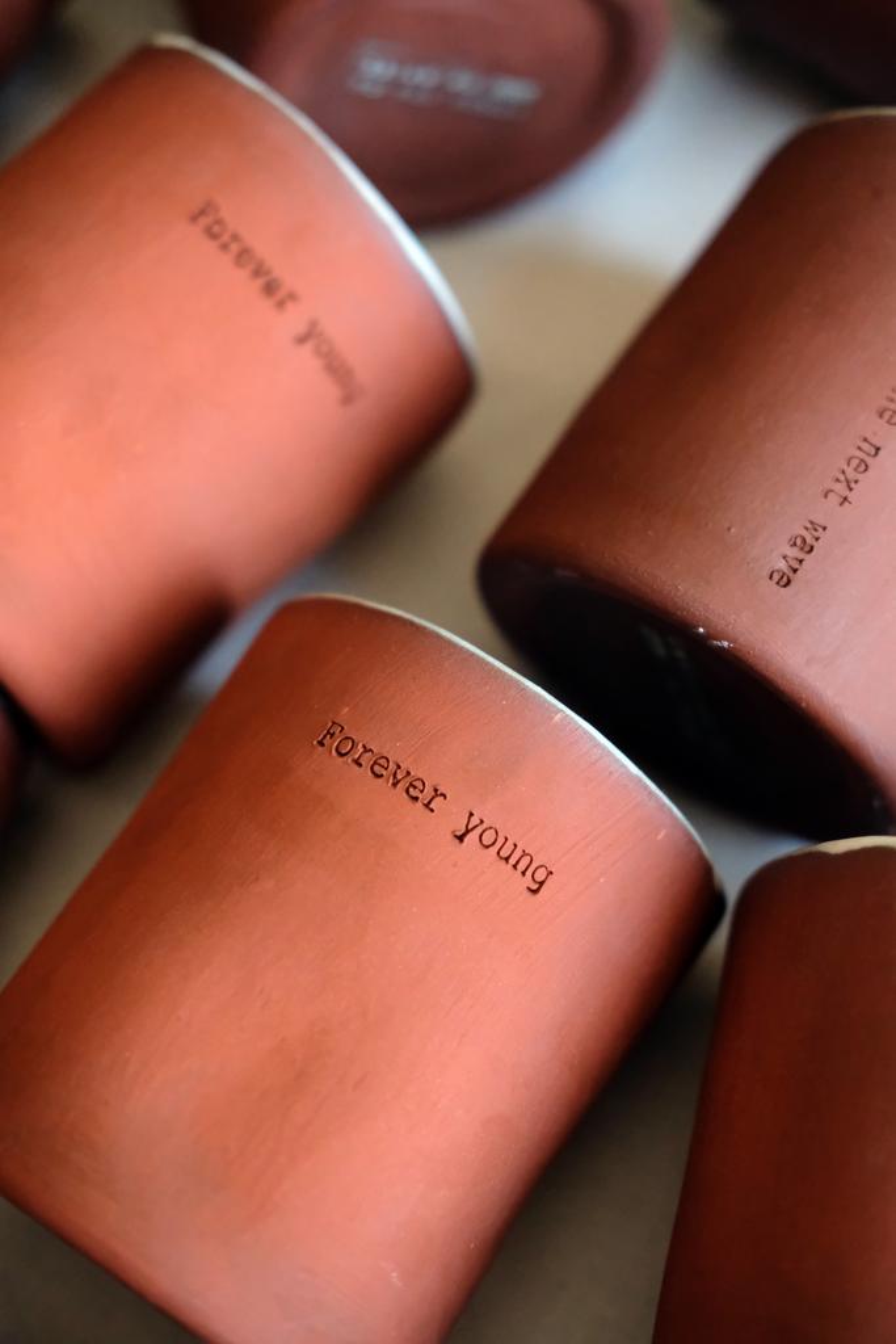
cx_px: 448
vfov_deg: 37.5
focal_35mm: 53
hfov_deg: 25.5
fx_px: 1978
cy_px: 672
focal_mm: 35
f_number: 2.2
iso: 4000
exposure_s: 1/2000
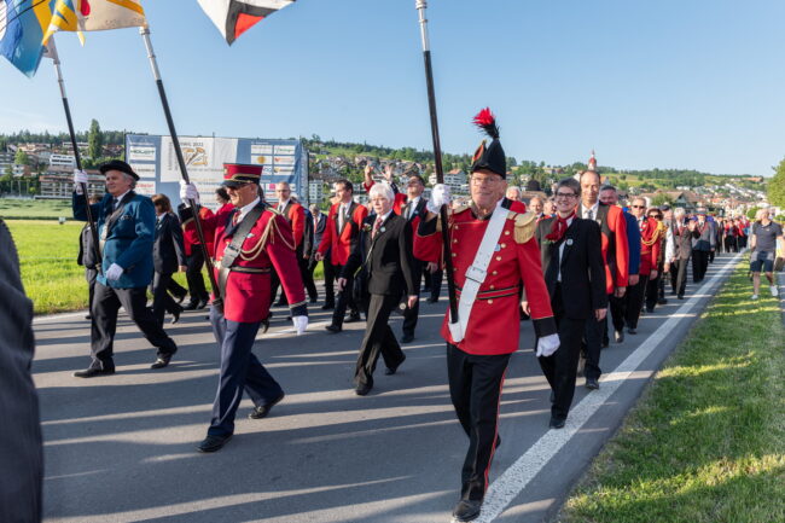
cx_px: 392
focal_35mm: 24
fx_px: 523
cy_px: 262
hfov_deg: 73.8
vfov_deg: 53.1
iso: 250
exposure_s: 1/180
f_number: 8
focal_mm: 24
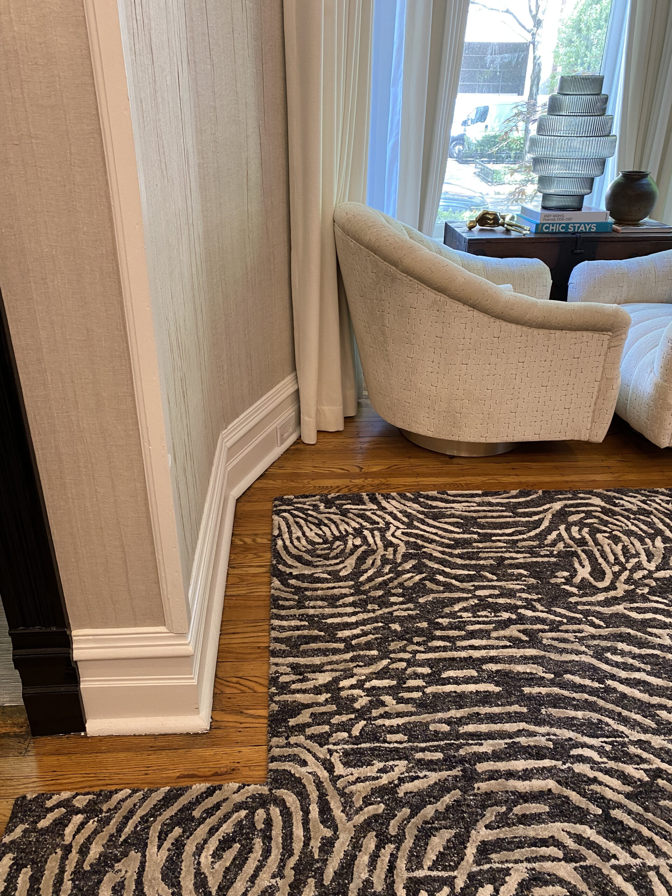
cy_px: 448
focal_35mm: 26
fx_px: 673
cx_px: 336
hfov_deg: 53.1
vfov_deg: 67.3
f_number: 1.8
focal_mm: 4.25
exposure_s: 1/60
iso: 160
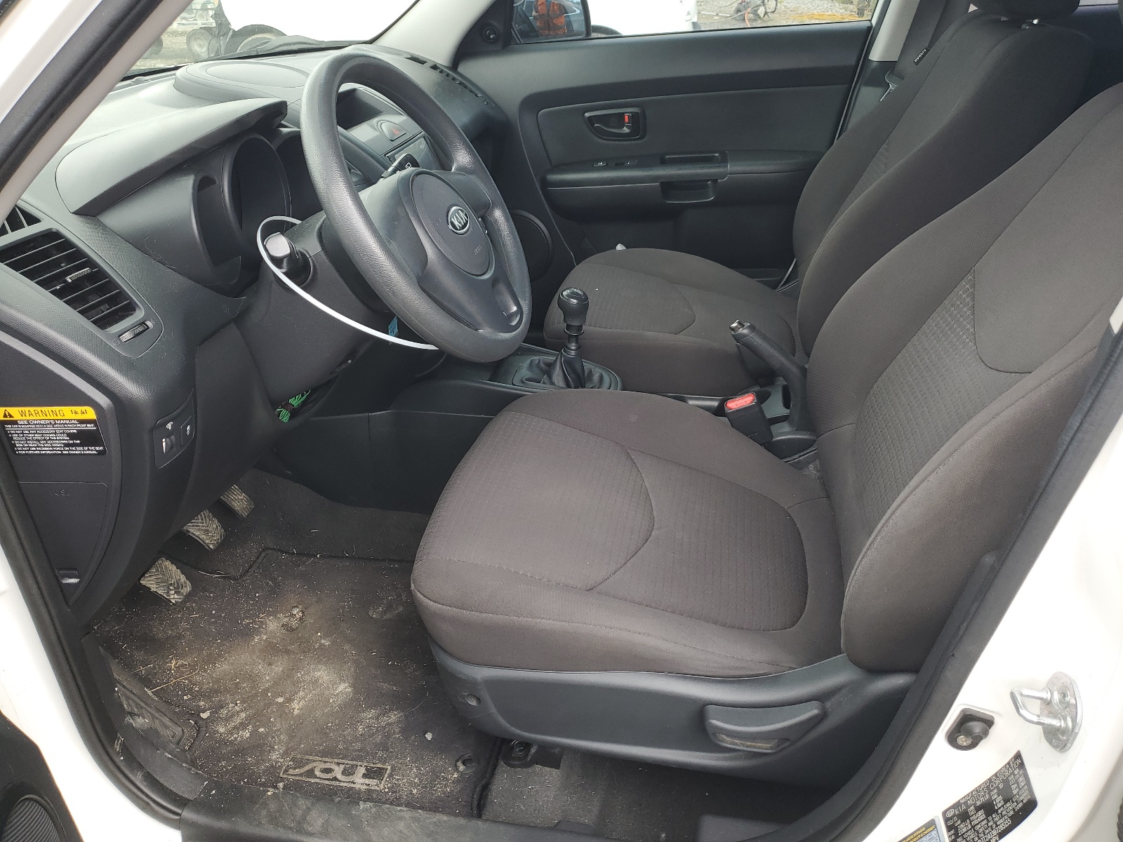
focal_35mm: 26
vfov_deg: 53.1
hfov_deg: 67.3
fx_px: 843
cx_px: 562
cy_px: 421
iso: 50
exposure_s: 1/217
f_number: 1.5
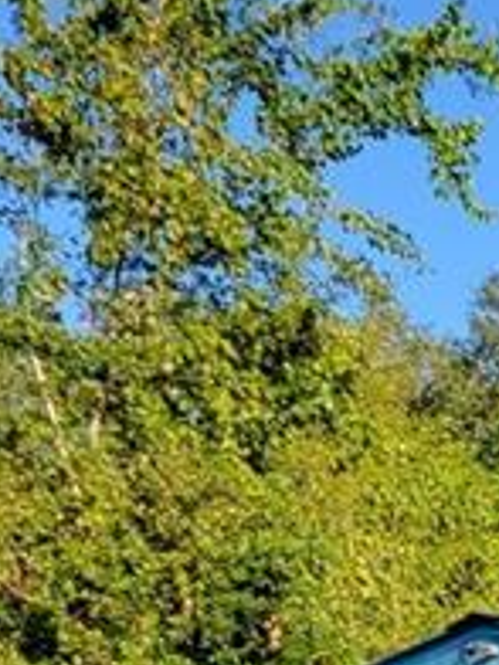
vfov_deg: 11.8
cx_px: 1253
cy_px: 1021
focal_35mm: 159
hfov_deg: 8.4
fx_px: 3056
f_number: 1.8
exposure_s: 1/638
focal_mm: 5.4
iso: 40
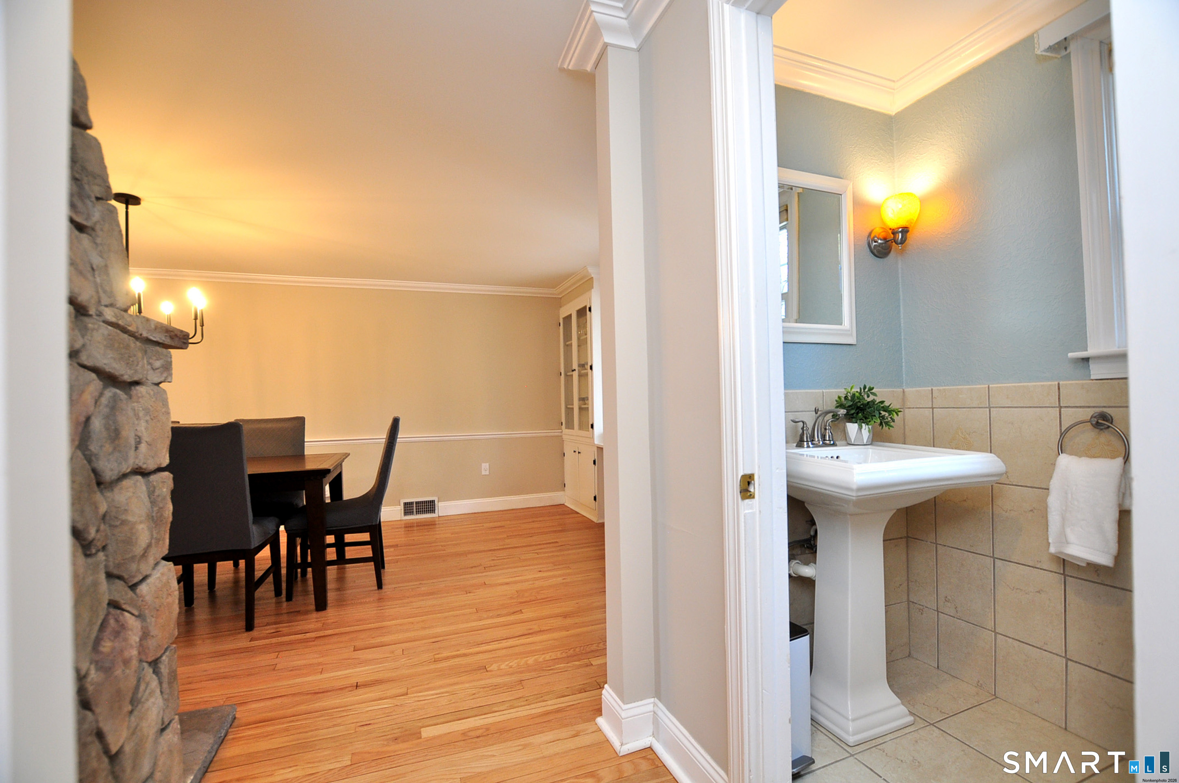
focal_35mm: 15
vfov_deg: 77.2
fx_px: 491
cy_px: 392
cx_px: 590
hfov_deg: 100.5
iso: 400
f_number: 4.5
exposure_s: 1/40
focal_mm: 10
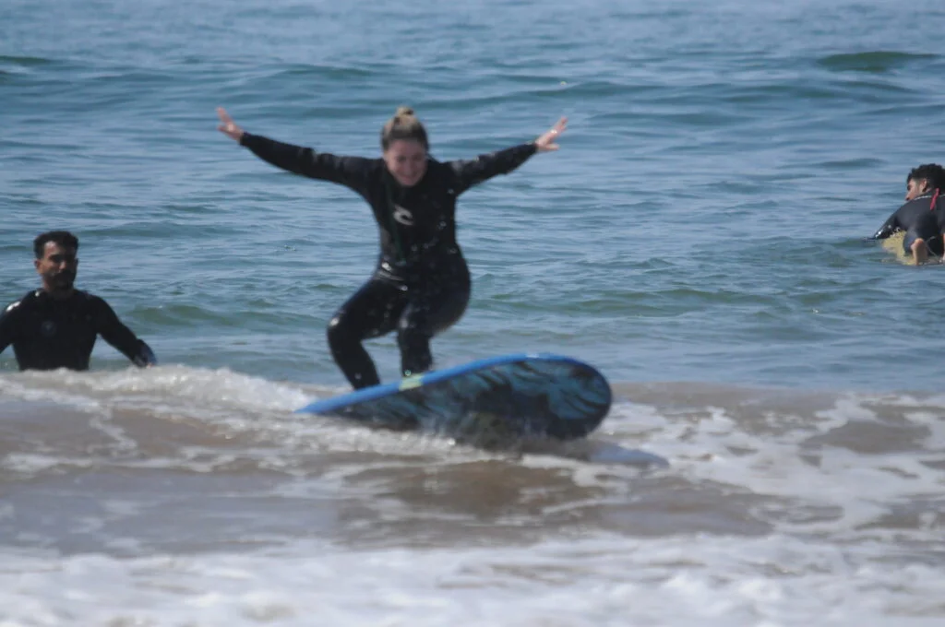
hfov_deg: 3.4
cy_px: 314
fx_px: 15730
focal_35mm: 600
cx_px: 472
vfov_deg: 2.3
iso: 2000
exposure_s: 1/8000
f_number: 5.6
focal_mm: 400
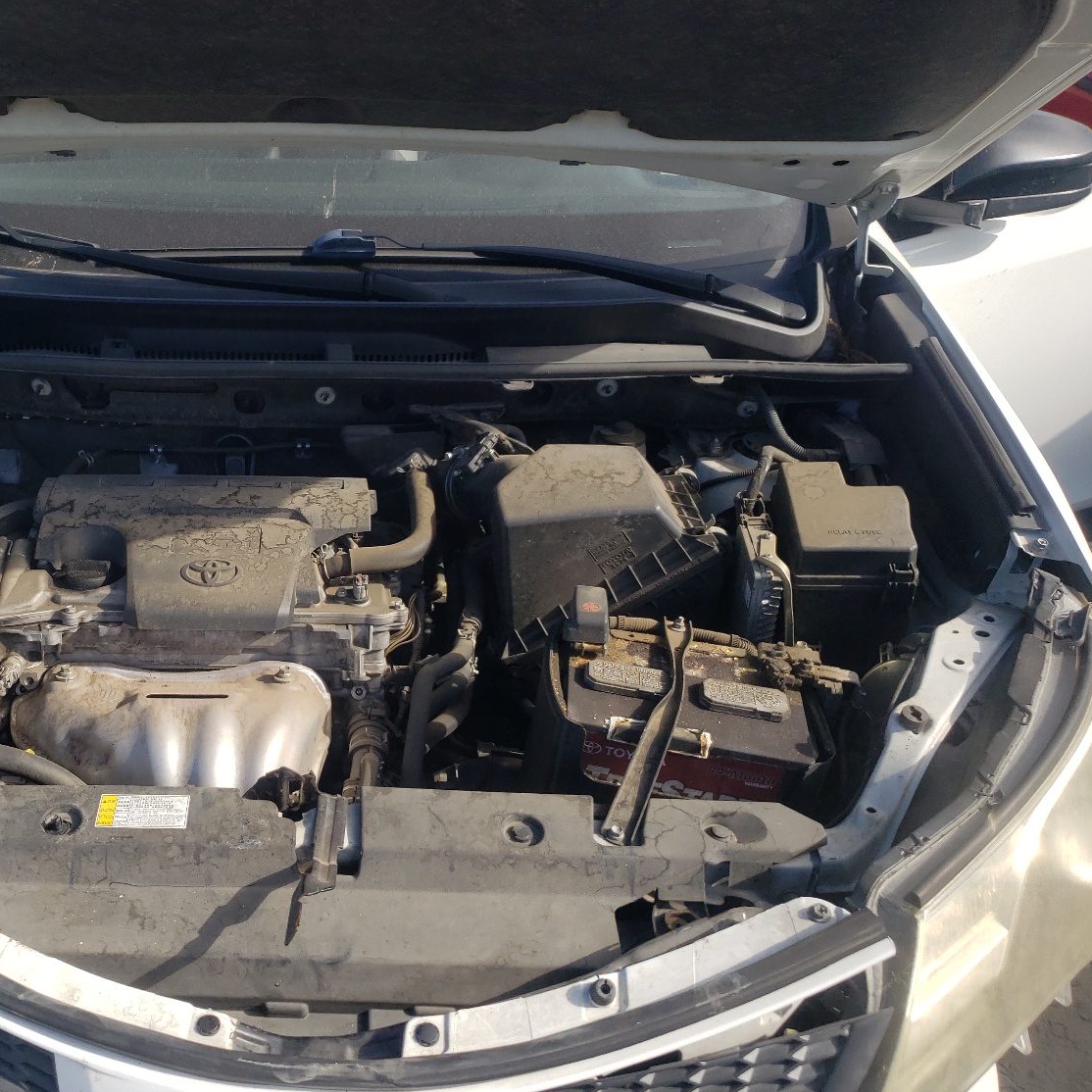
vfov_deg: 49.7
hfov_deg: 48.5
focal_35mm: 33
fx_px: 1178
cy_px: 559
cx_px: 325
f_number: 1.5
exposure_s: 1/2000
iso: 50
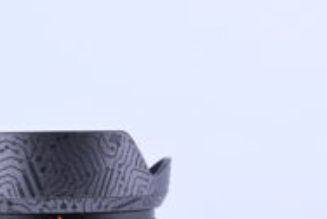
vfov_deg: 12.1
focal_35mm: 112
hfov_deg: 18.1
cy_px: 220
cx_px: 63
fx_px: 1019
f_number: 11
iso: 640
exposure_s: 1/200
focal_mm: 33
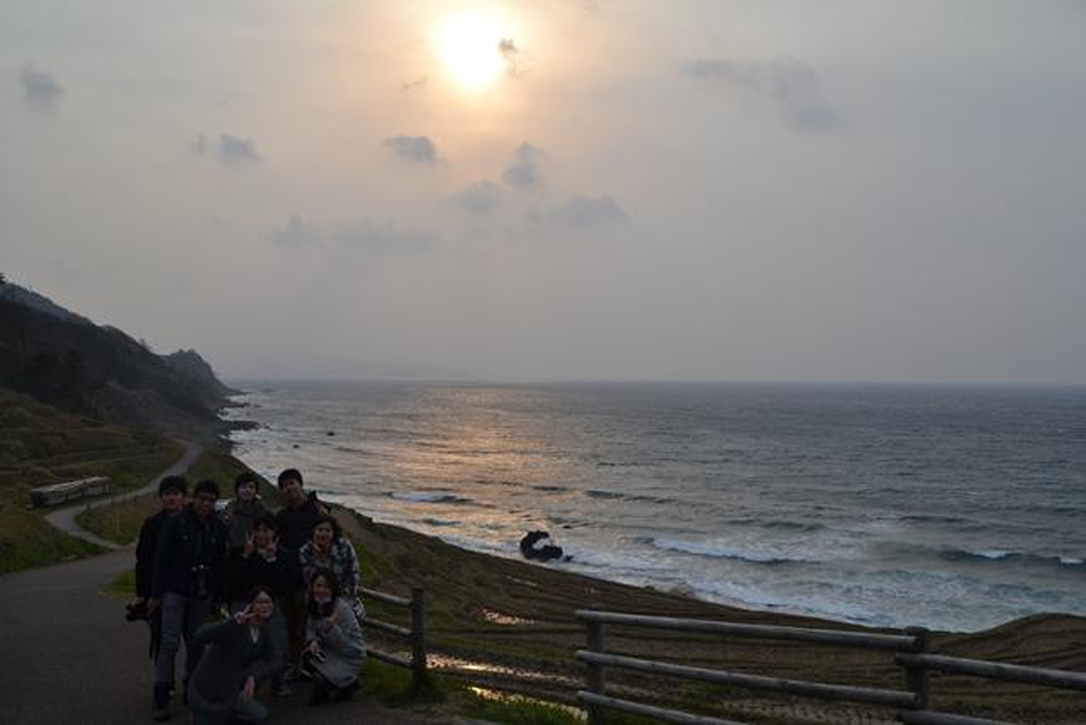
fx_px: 996
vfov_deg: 40.0
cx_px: 543
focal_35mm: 33
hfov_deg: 57.2
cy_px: 362
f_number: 9
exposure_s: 1/320
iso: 100
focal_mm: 22
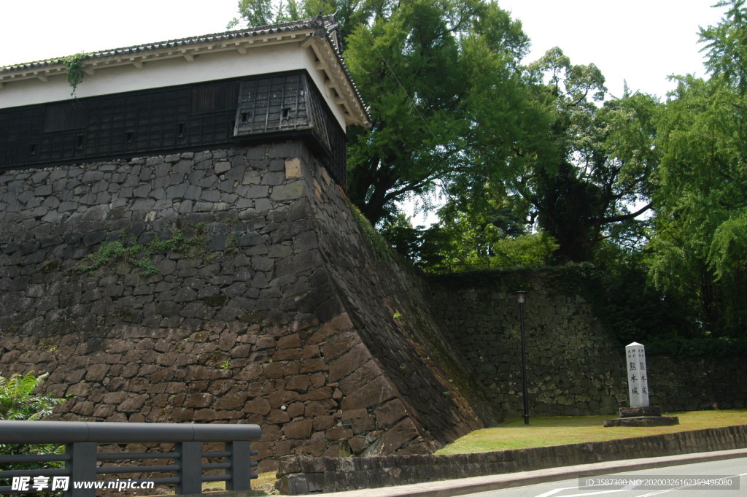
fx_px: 746
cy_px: 248
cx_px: 374
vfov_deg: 36.8
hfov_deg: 53.2
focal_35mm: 36
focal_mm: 24
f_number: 6.3
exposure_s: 1/320
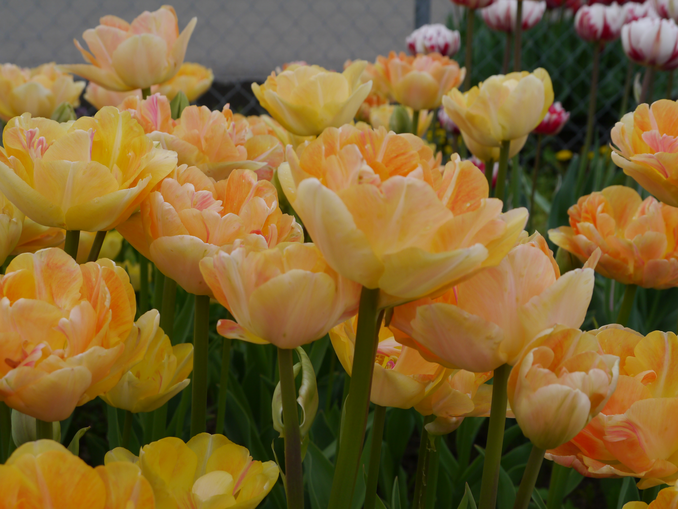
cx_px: 339
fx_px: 1097
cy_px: 254
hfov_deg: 34.3
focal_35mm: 56
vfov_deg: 26.1
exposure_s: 1/320
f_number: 8
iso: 160
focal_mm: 28
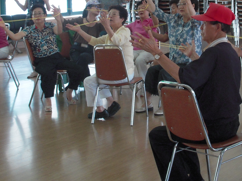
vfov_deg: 17.0
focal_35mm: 86
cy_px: 29
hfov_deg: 22.6
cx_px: 180
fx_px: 601
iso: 160
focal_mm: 6.3
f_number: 3.3
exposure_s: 1/30
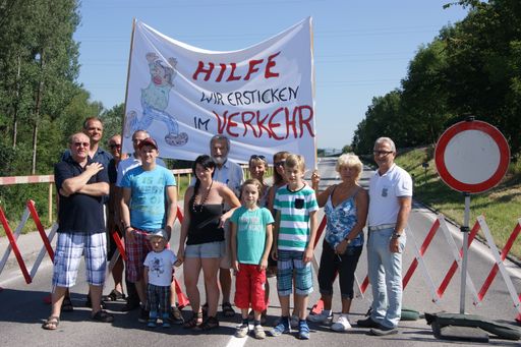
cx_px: 260
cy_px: 174
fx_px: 651
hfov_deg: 43.6
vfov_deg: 29.8
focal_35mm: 45
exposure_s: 1/100
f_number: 11
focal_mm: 30
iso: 100
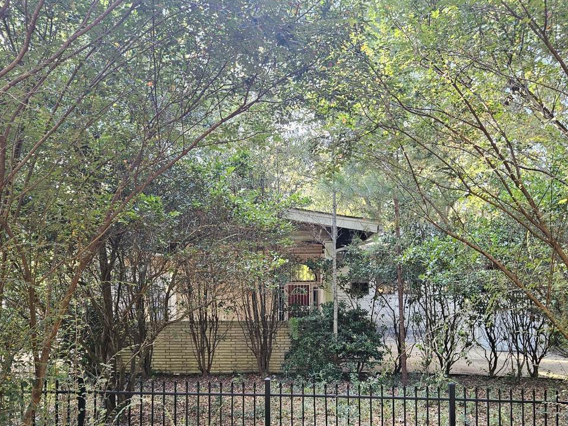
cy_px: 272
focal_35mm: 31
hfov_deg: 58.3
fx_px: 509
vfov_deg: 45.0
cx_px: 304
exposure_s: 1/120
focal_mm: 5.4
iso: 100
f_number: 1.8
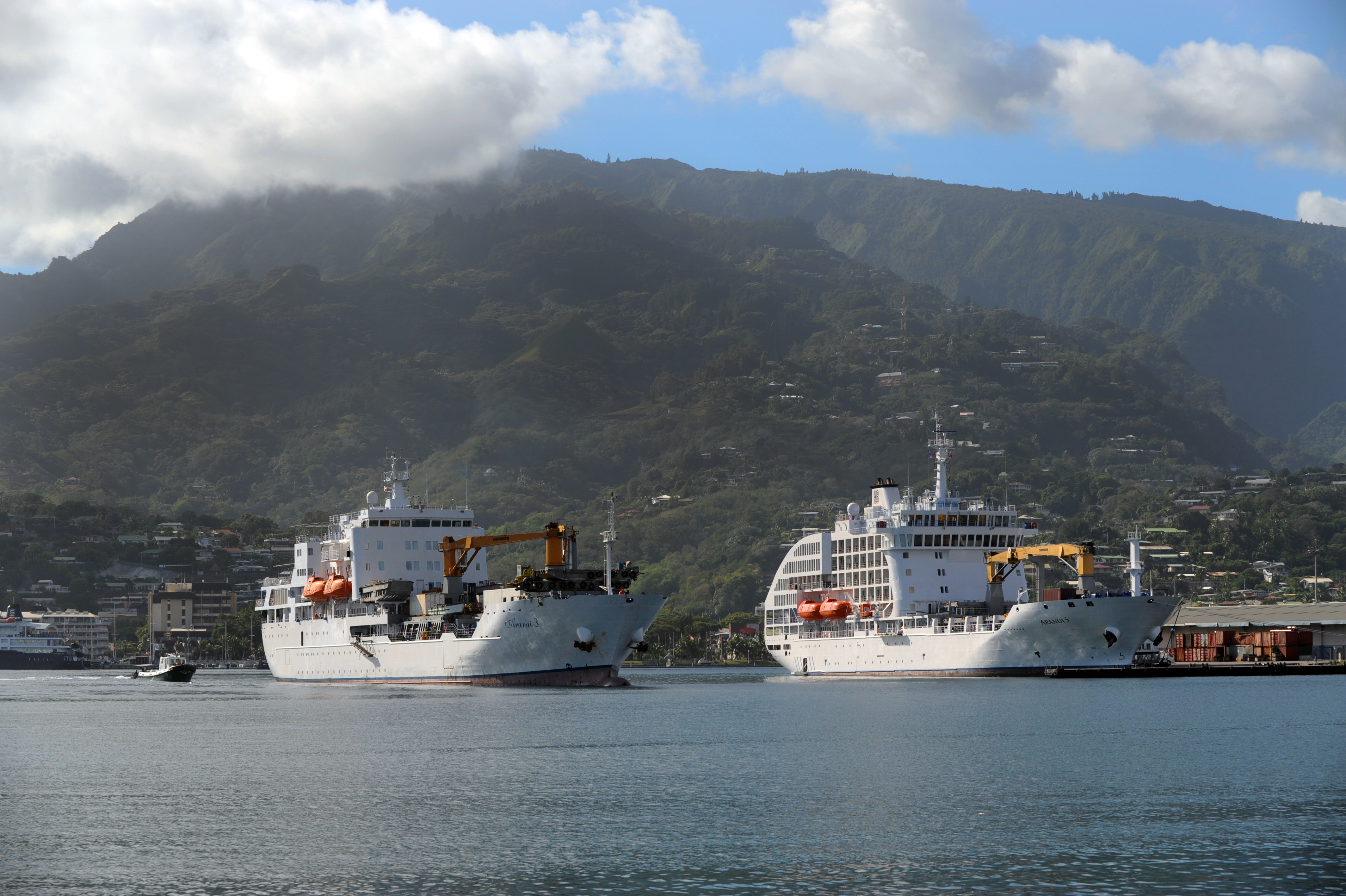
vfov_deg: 14.8
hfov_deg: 22.2
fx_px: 3438
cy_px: 448
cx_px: 673
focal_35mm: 92
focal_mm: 92
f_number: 8
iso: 200
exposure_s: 1/400
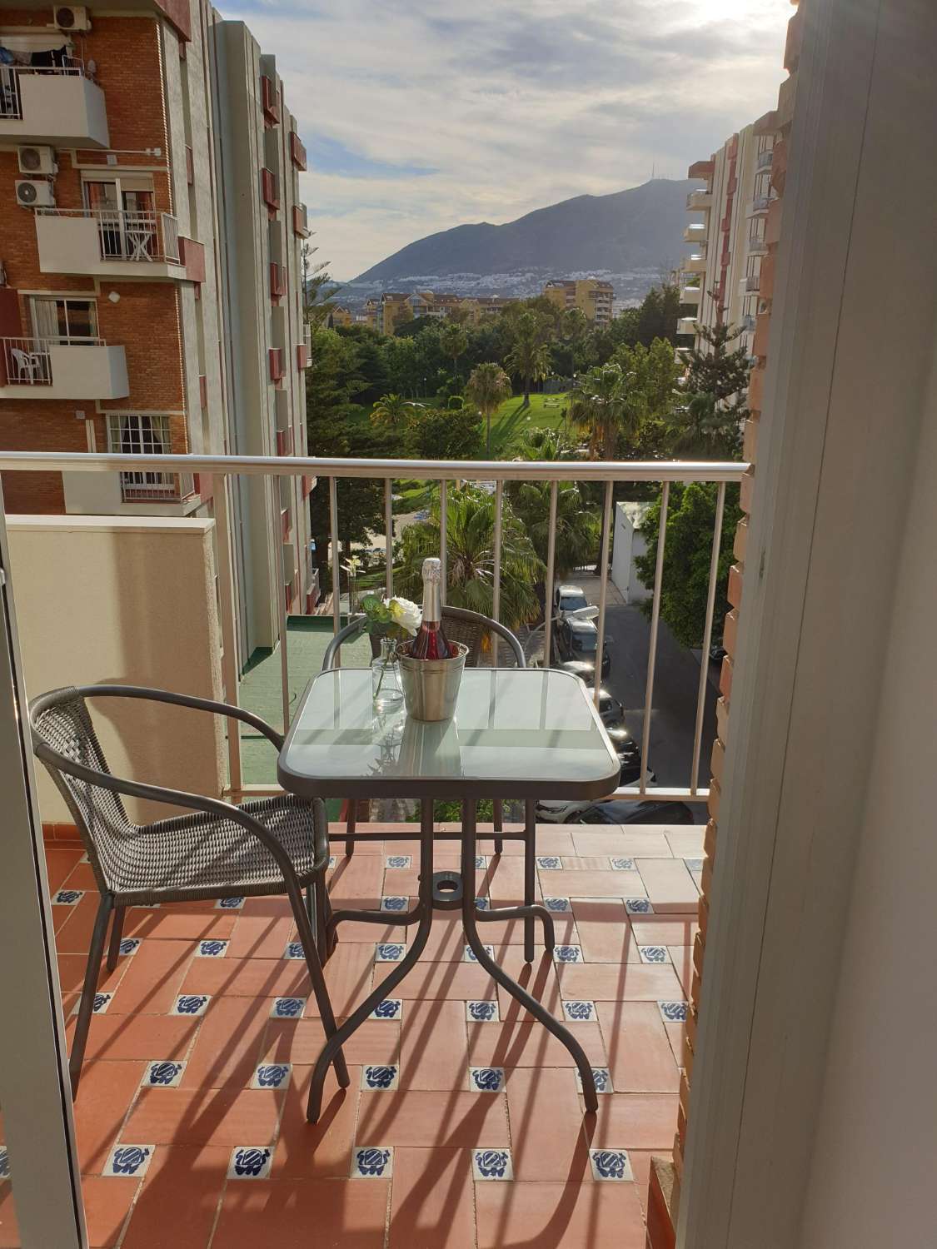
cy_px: 624
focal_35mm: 26
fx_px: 938
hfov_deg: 53.1
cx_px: 468
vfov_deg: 67.3
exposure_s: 1/1856
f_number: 2.4
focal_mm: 4.3
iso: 50
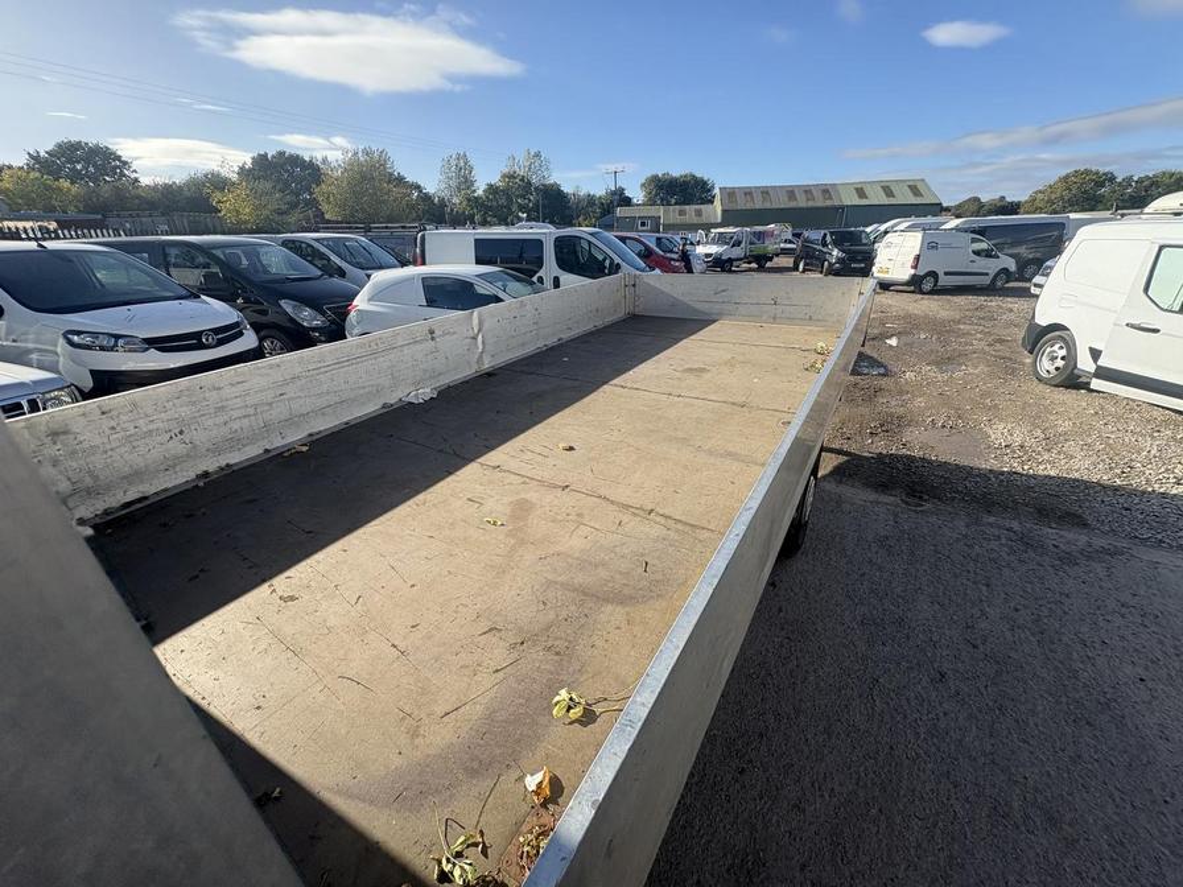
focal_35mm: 14
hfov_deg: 102.1
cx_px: 592
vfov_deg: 85.7
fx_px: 478
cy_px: 444
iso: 40
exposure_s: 1/993
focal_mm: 2.22
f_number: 2.2
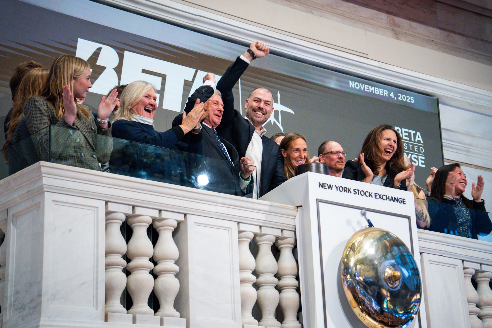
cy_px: 164
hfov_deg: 23.1
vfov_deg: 15.5
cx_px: 246
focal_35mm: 88
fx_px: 1203
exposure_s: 1/125
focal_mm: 88
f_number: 4
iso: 4000
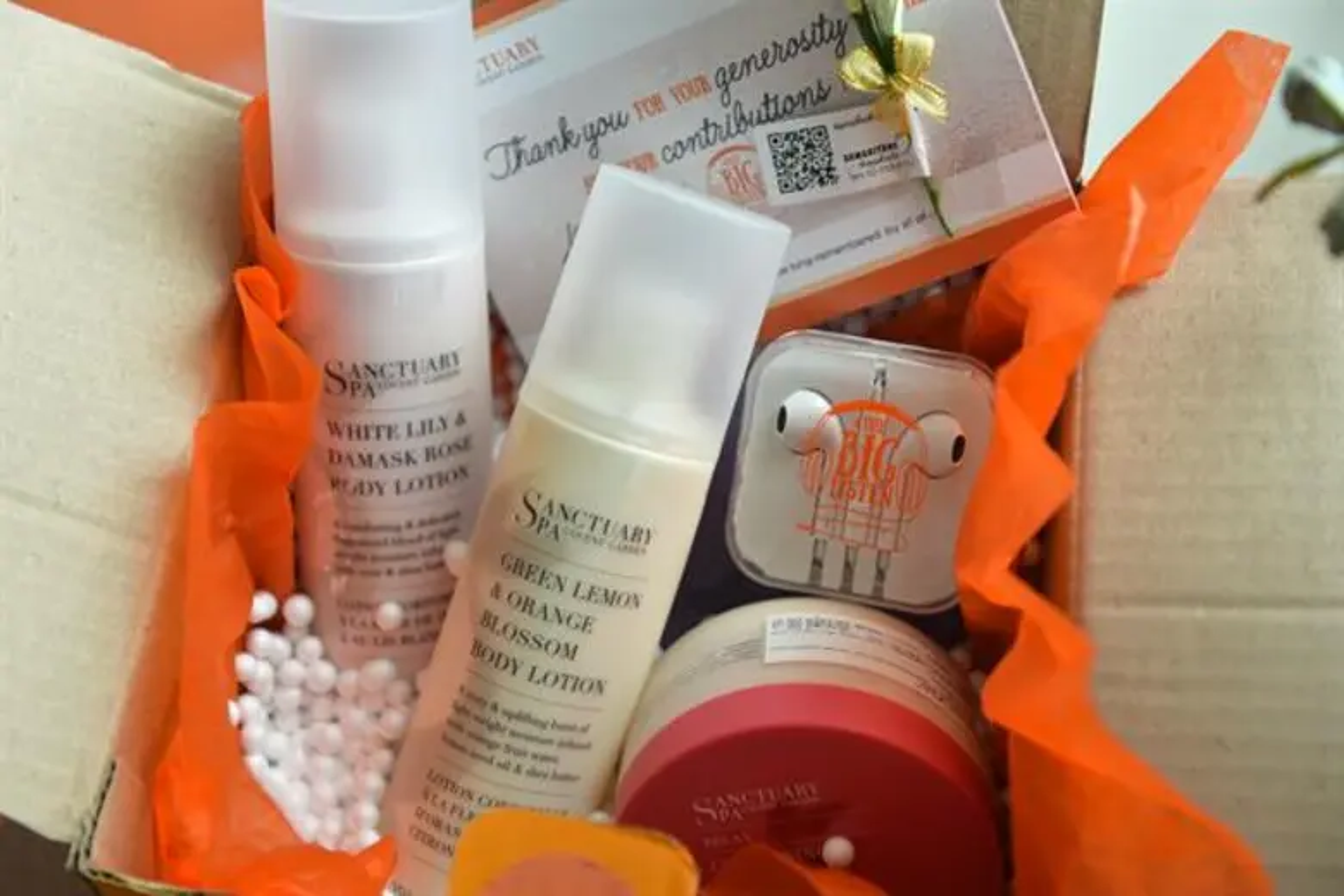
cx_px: 672
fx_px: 2165
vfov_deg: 23.4
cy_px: 448
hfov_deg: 34.5
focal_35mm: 58
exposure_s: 1/100
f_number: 4
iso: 200
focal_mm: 58
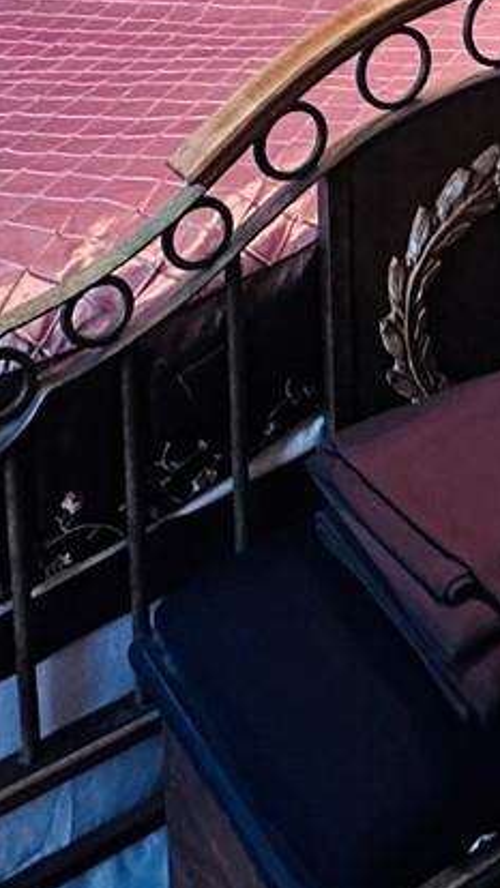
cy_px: -247
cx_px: 545
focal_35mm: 59
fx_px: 1390
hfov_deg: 19.6
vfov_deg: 29.2
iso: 640
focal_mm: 2.22
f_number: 2.2
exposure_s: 1/60
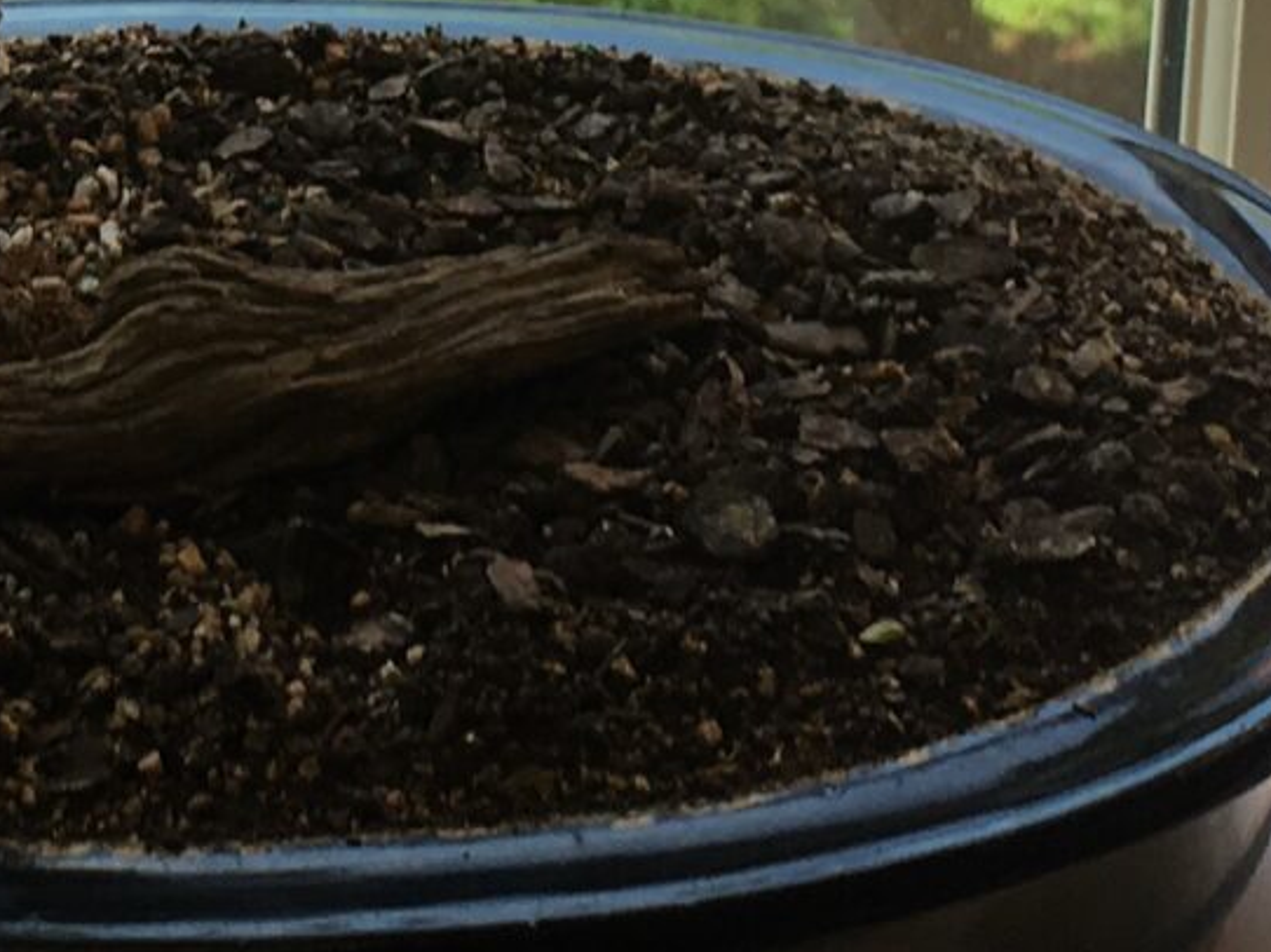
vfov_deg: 10.5
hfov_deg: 14.2
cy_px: -354
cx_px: 47
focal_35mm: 137
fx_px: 5028
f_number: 2.2
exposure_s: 1/139
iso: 25
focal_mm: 4.15
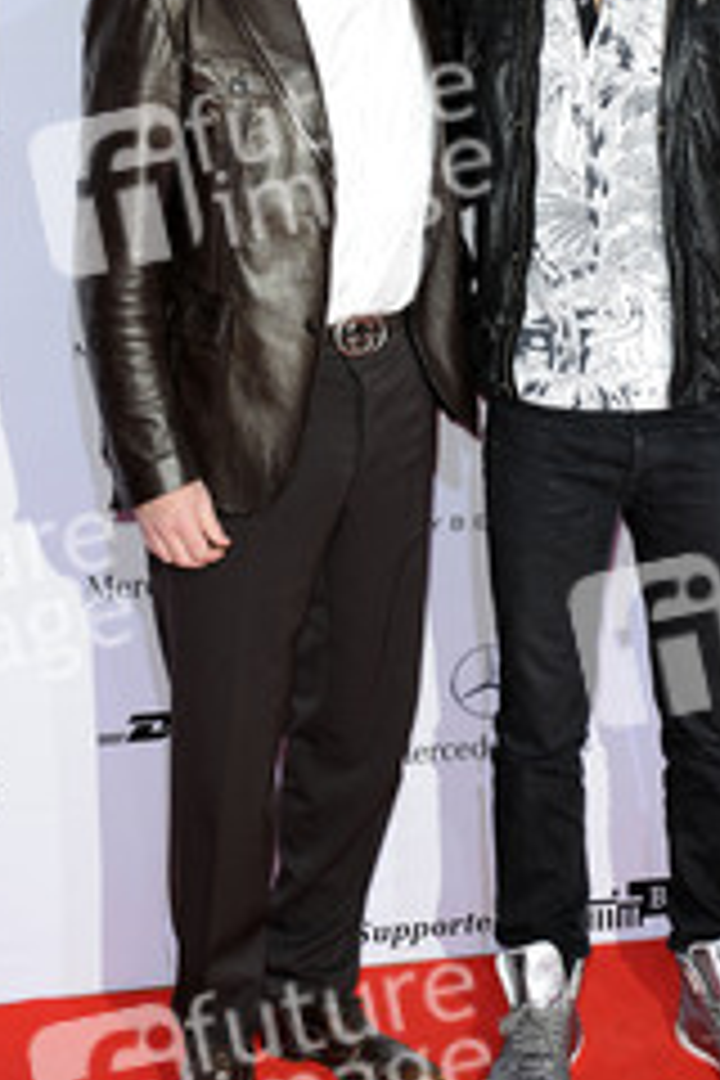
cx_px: 392
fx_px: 2400
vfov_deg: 25.3
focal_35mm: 80
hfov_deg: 17.1
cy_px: 396
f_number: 5.6
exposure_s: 1/200
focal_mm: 48
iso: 500
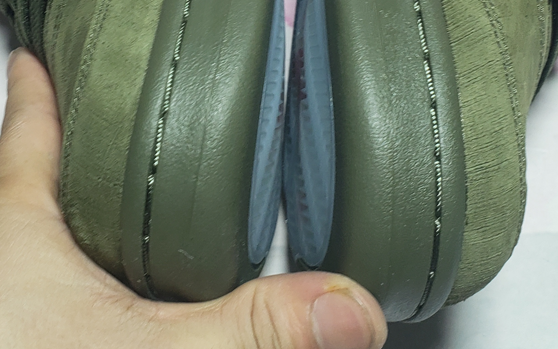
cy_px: -75
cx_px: 217
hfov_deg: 30.1
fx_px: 1034
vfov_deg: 18.1
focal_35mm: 68
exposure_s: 1/137
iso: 50
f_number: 2.4
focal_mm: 4.3
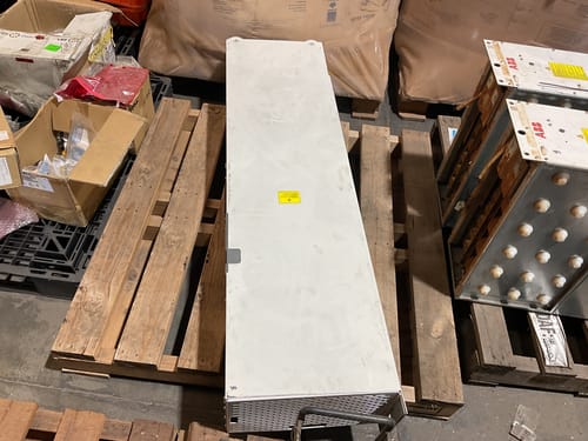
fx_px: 493
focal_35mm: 29
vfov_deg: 48.2
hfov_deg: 61.7
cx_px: 294
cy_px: 220
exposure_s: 1/50
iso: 40
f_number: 1.8
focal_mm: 3
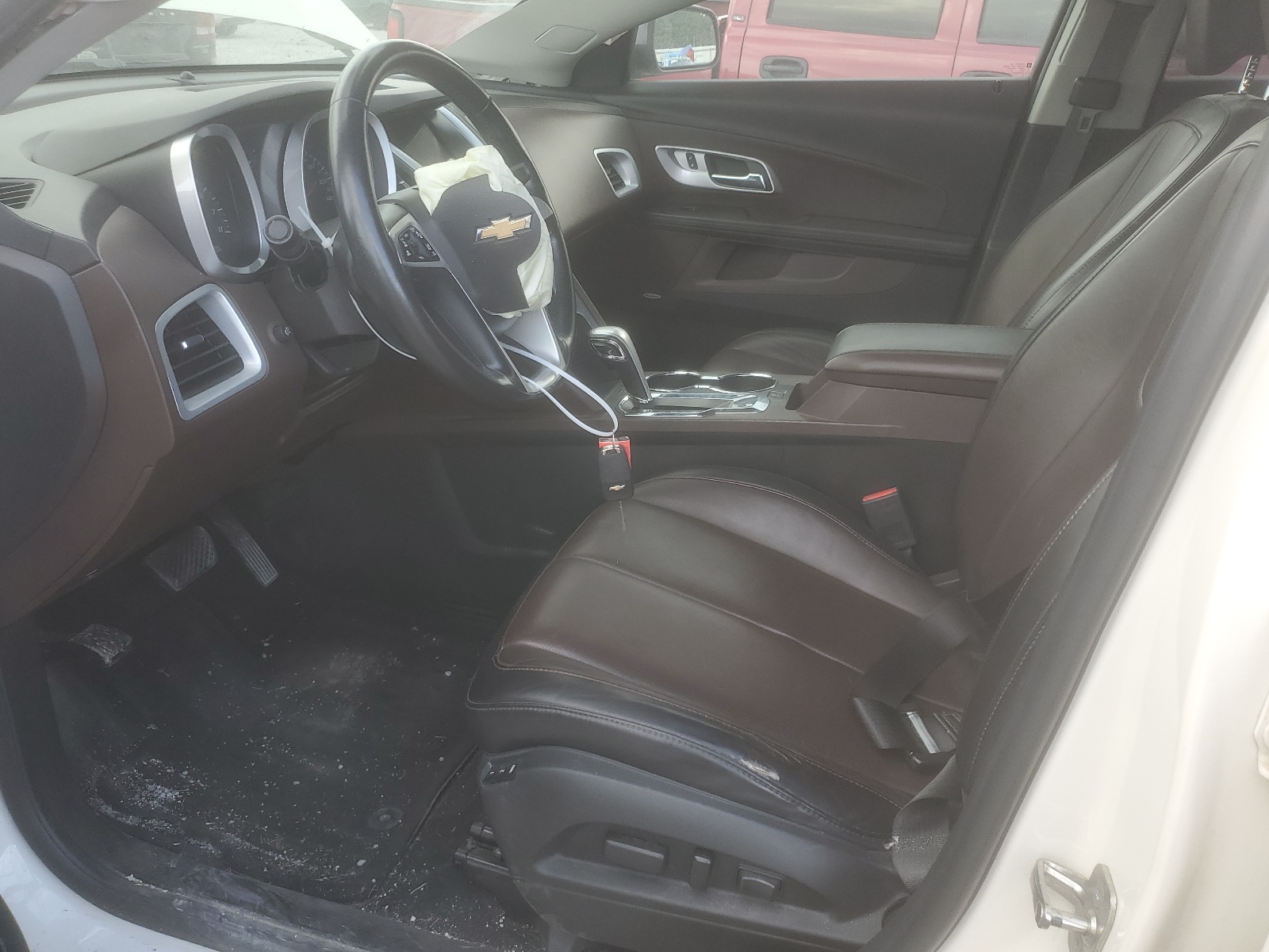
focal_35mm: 26
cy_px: 476
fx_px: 953
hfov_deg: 67.3
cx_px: 634
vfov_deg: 53.1
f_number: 1.5
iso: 50
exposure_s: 1/120
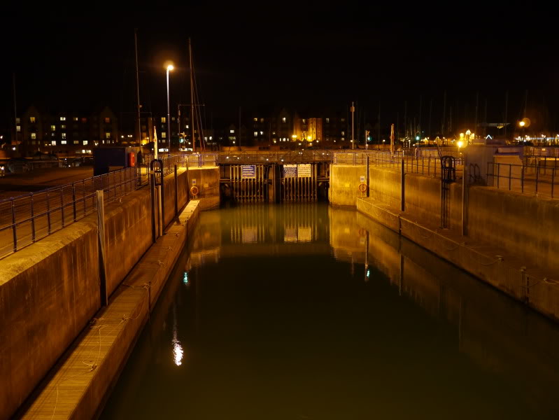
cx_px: 280
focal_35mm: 40
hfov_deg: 46.8
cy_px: 210
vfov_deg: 36.0
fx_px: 646
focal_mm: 20
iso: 800
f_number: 1.8
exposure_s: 1/10
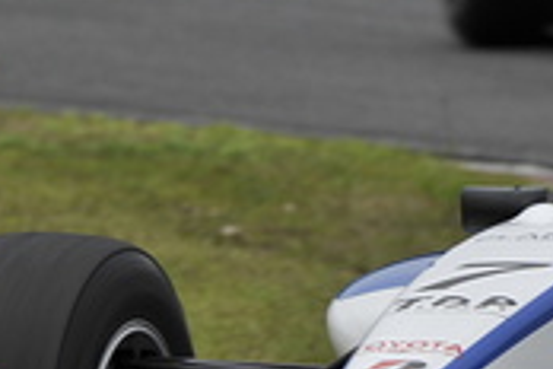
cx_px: 847
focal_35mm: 2069
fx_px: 31780
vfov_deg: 0.7
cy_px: 54
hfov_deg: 1.0
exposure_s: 1/500
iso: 200
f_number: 10
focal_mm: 500
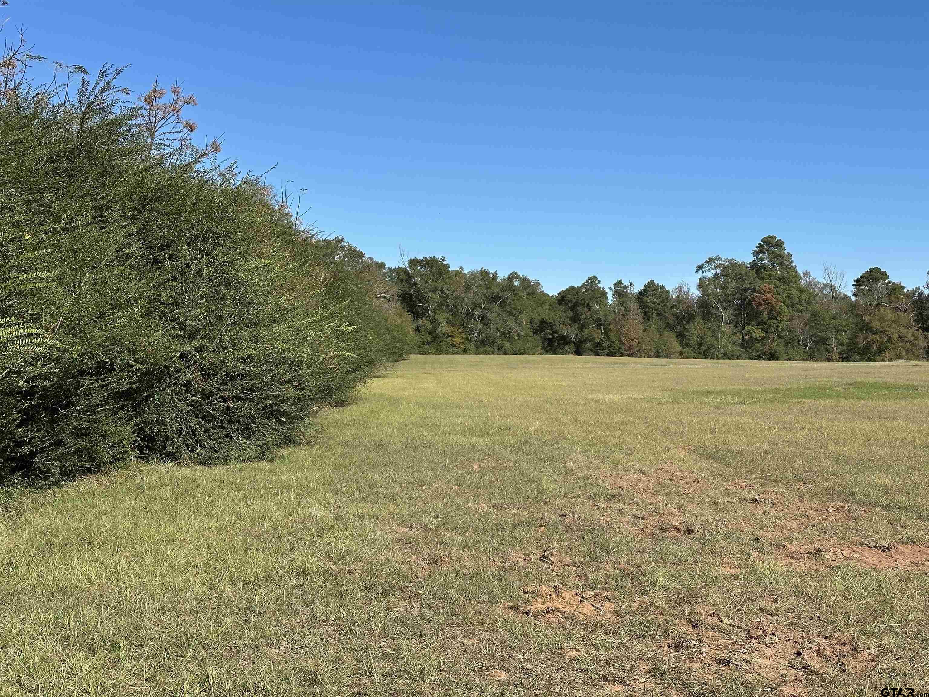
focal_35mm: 48
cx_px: 464
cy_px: 348
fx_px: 1288
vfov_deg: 30.3
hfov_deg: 39.7
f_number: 1.78
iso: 64
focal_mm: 6.86
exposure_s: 1/4016
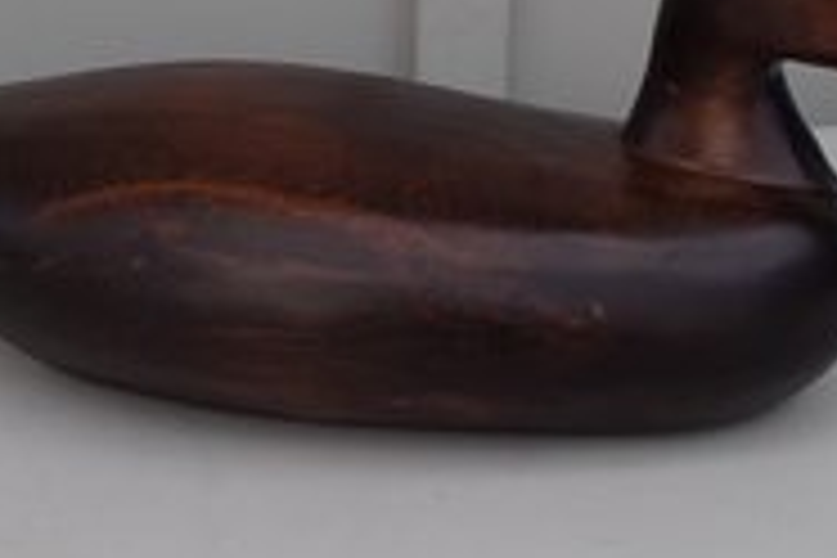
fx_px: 1651
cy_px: 110
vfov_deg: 19.0
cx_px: 407
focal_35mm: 71
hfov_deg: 28.5
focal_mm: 6.64
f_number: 4.7
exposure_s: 1/400
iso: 100
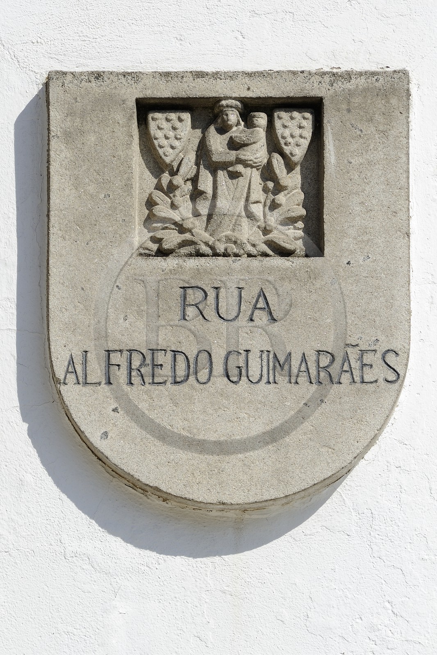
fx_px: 3643
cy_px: 328
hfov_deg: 6.9
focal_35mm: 200
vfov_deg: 10.3
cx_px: 218
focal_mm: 200
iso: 200
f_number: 11
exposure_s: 1/200
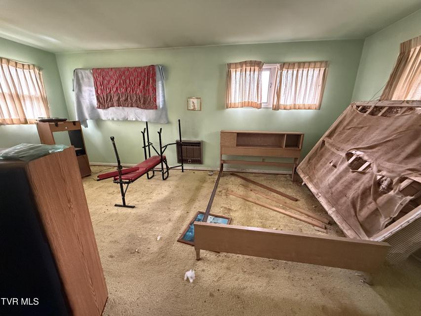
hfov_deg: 102.1
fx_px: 170
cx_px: 210
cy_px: 158
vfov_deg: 85.7
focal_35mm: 14
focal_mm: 2.22
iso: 1000
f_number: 2.2
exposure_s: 1/60
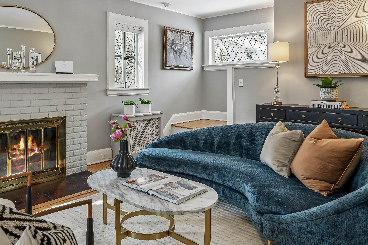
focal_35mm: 29
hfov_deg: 63.2
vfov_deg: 44.6
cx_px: 151
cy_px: 94
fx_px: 296
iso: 400
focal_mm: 16
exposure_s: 1/30
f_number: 8
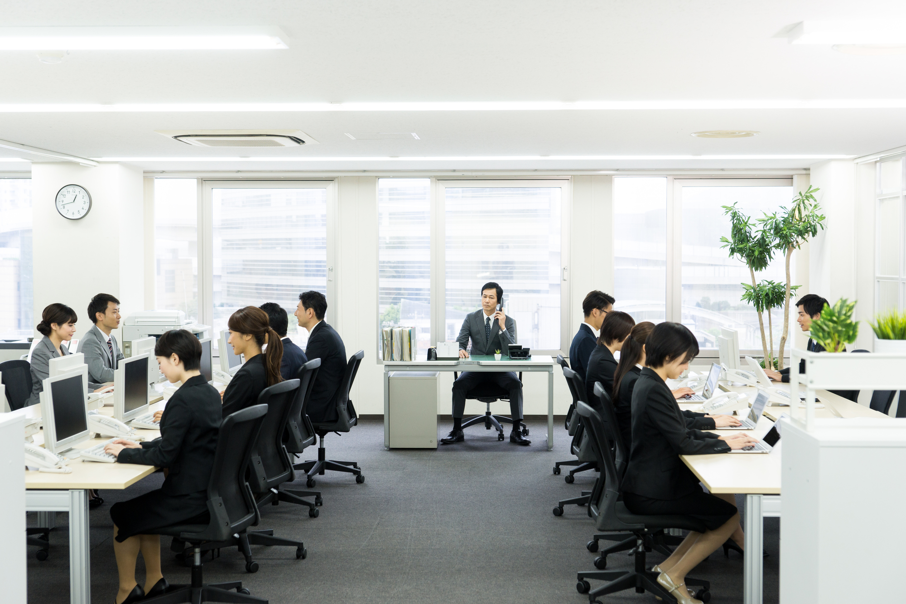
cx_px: 453
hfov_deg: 39.6
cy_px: 302
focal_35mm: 50
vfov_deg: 27.0
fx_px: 1258
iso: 400
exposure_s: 1/60
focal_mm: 50
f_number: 4
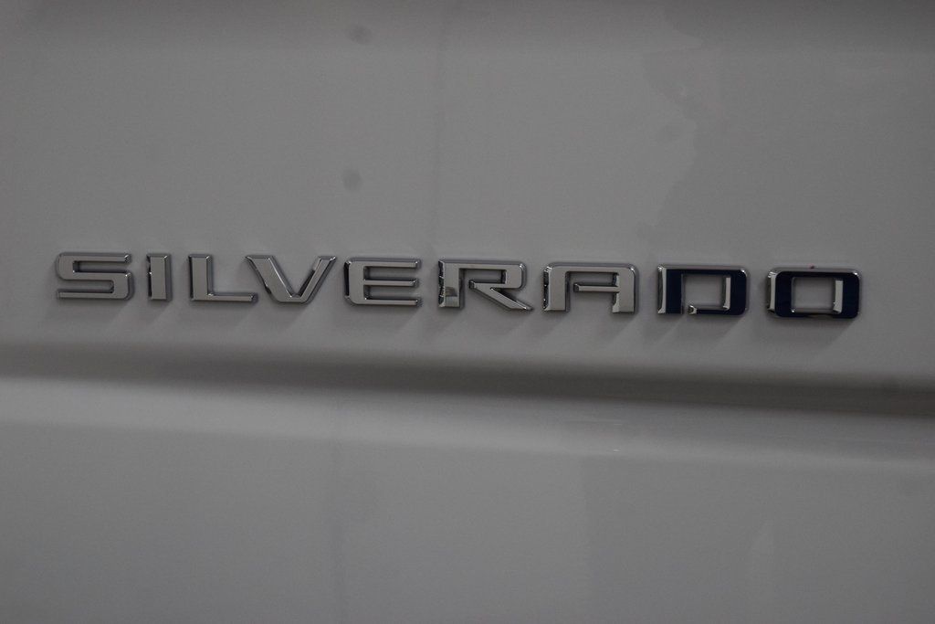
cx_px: 468
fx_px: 1558
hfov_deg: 33.4
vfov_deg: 22.6
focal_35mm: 60
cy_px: 312
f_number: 8
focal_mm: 40
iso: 1600
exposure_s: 1/60
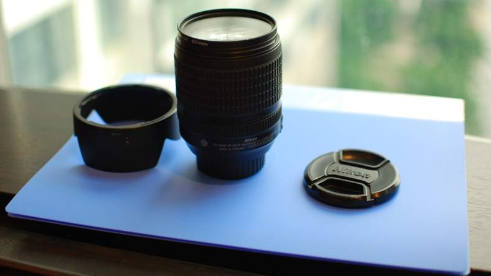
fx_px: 723
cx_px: 244
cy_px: 118
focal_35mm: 56
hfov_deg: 37.5
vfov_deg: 21.6
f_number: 1.8
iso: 125
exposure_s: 1/100
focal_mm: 35
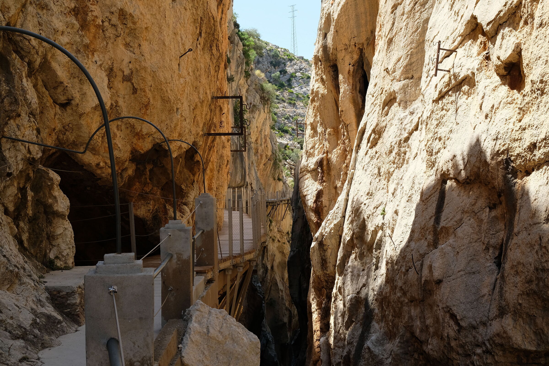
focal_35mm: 49
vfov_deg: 27.5
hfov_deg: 40.3
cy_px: 183
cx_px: 274
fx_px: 747
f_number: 8
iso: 400
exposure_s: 1/220
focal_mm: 32.9
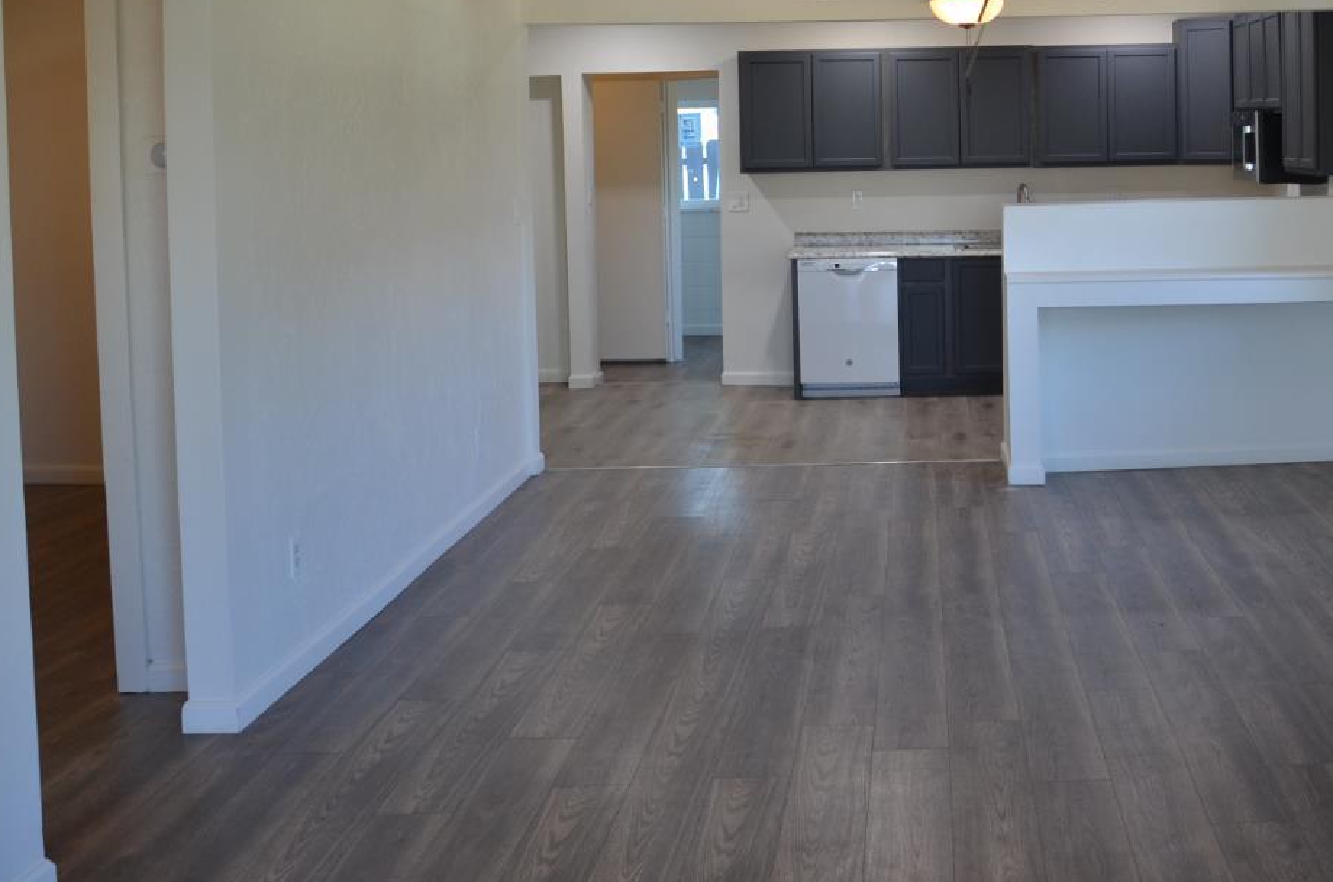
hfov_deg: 43.2
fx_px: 1626
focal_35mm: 44
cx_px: 998
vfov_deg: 29.7
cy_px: 192
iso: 400
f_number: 4.5
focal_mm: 18
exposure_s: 1/80
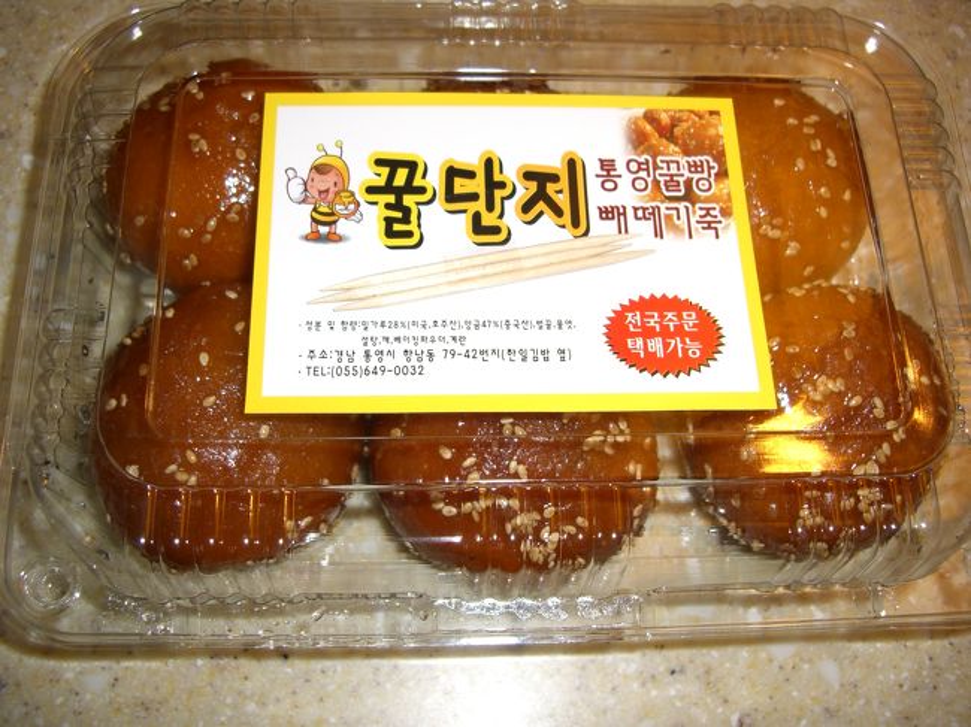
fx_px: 1066
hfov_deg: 49.0
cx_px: 486
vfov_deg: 37.7
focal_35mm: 38
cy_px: 364
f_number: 2.8
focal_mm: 7.9
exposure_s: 1/60
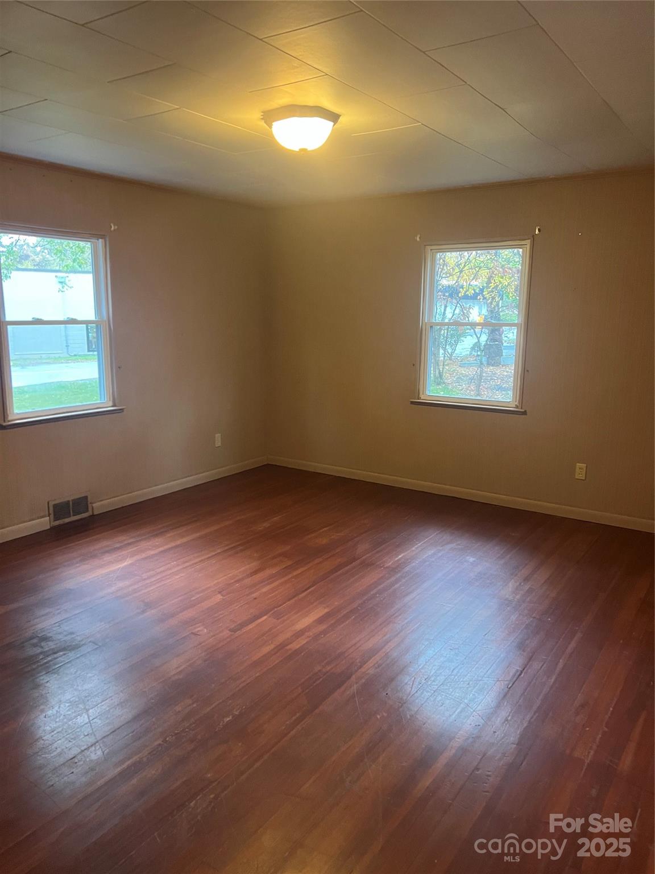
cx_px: 328
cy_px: 437
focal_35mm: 26
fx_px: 656
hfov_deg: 53.1
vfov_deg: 67.3
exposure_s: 1/60
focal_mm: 5.7
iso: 500
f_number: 1.5
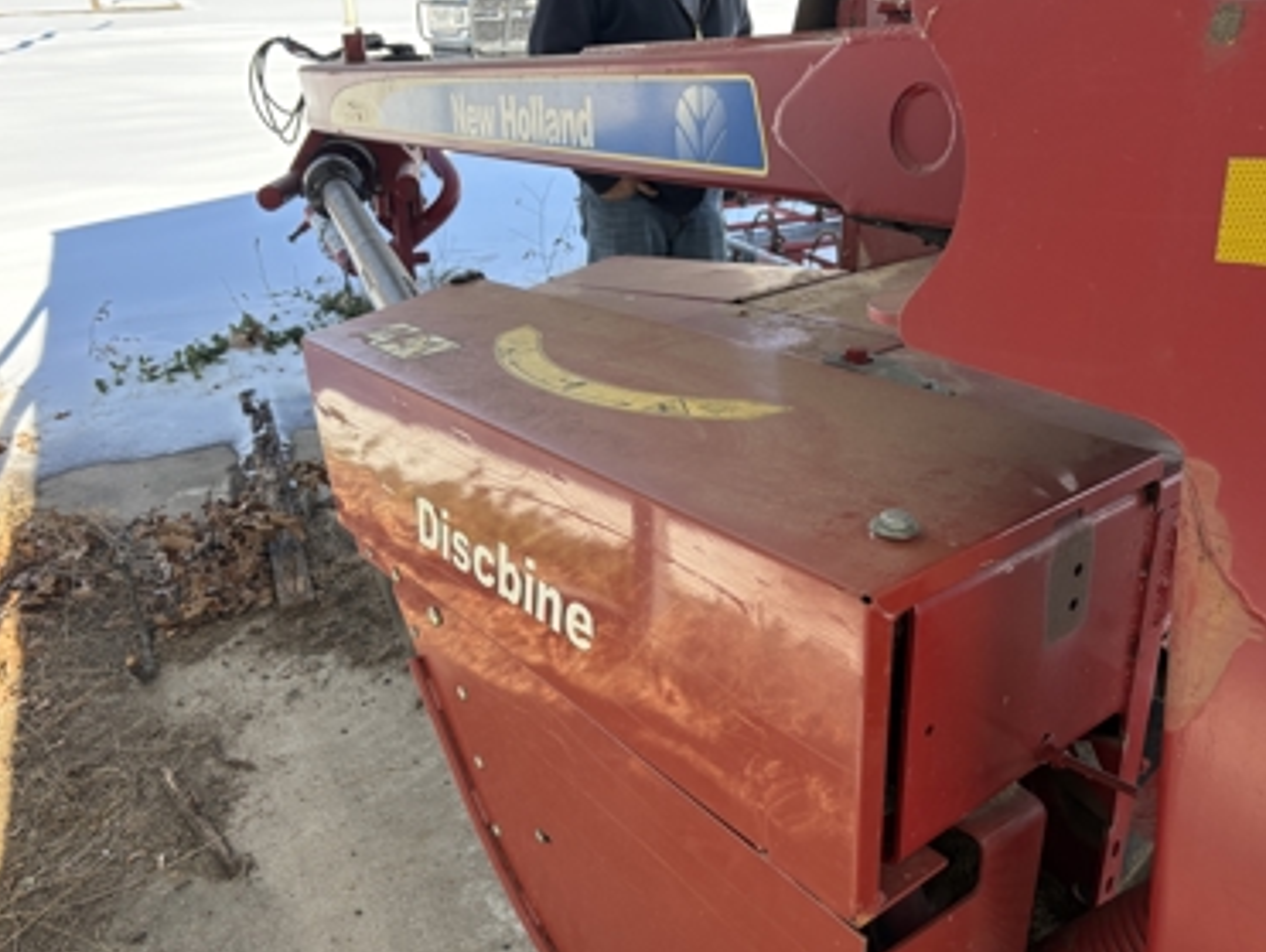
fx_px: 1025
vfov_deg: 49.8
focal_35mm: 28
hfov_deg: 63.4
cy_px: 488
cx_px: 604
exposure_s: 1/667
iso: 64
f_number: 1.6
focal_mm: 5.96
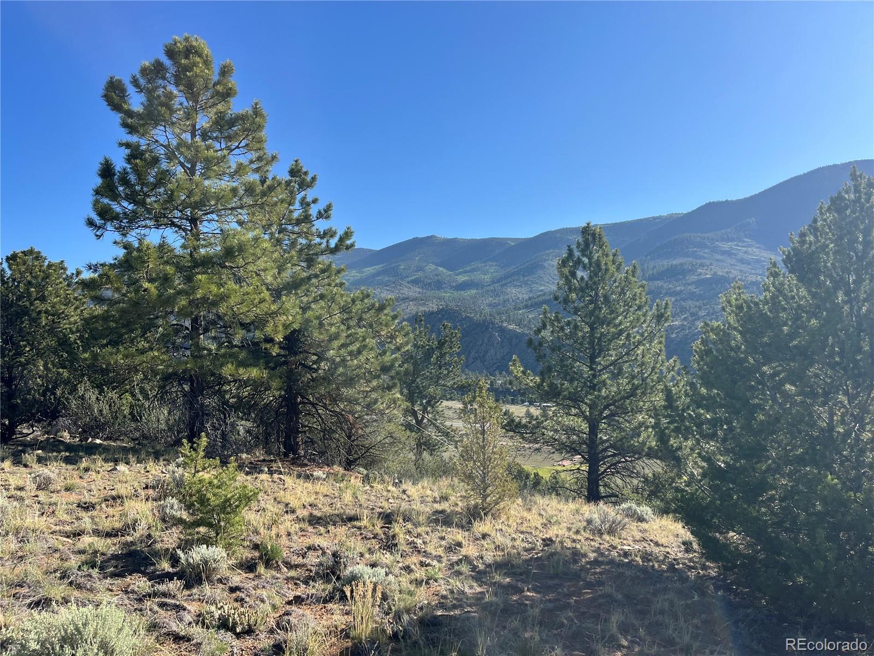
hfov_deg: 67.3
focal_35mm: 26
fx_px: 656
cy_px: 328
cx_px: 437
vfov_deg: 53.1
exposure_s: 1/2632
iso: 50
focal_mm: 5.1
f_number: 1.6
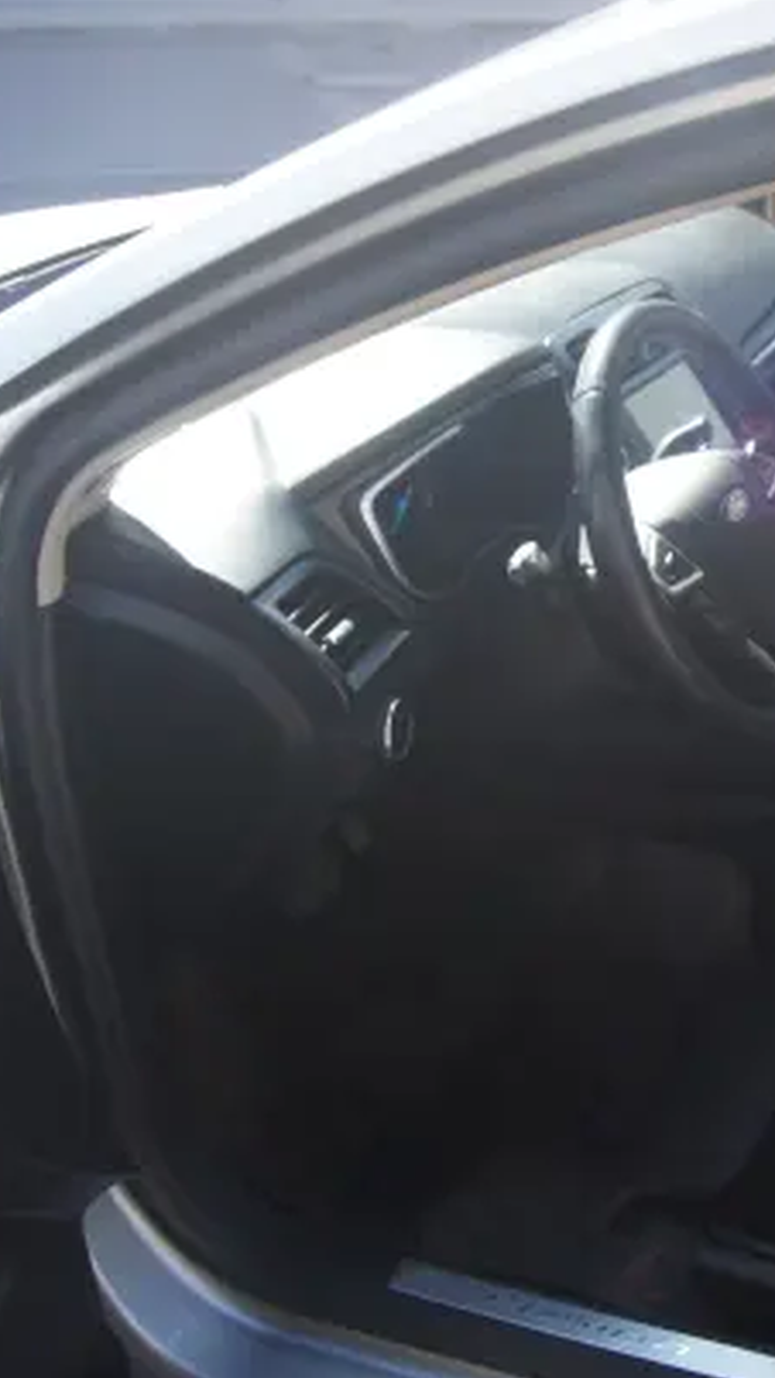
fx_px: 1645
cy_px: 662
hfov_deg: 24.5
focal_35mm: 45
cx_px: 881
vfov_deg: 45.5
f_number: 5.6
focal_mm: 18
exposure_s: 1/60
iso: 100
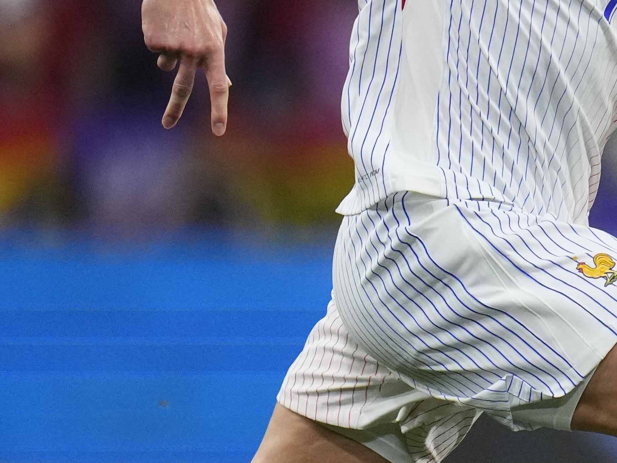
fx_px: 34060
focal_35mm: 1911
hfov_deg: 1.0
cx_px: 1414
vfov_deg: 0.8
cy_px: 303
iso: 3200
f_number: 2.8
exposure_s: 1/2000
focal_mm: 400
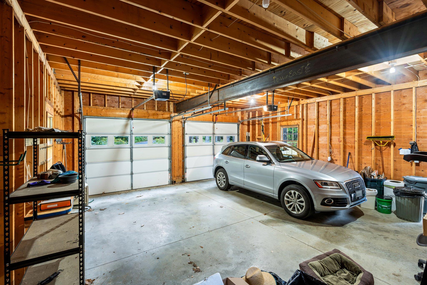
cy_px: 142
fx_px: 190
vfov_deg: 73.7
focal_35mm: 16
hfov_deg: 96.7
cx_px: 214
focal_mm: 16
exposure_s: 6
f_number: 9
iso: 160
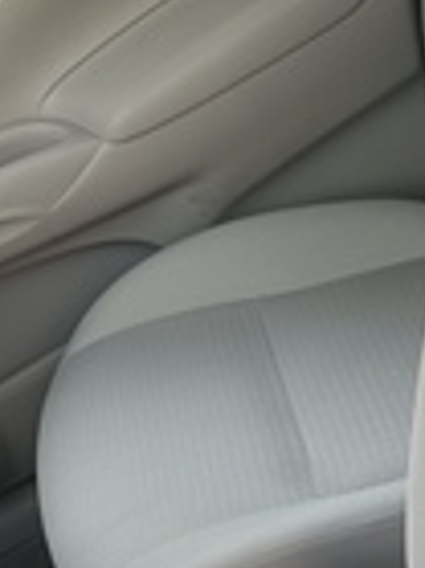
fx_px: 1459
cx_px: -178
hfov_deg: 15.5
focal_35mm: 89
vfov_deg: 20.1
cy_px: 754
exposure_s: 1/120
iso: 219
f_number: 1.9
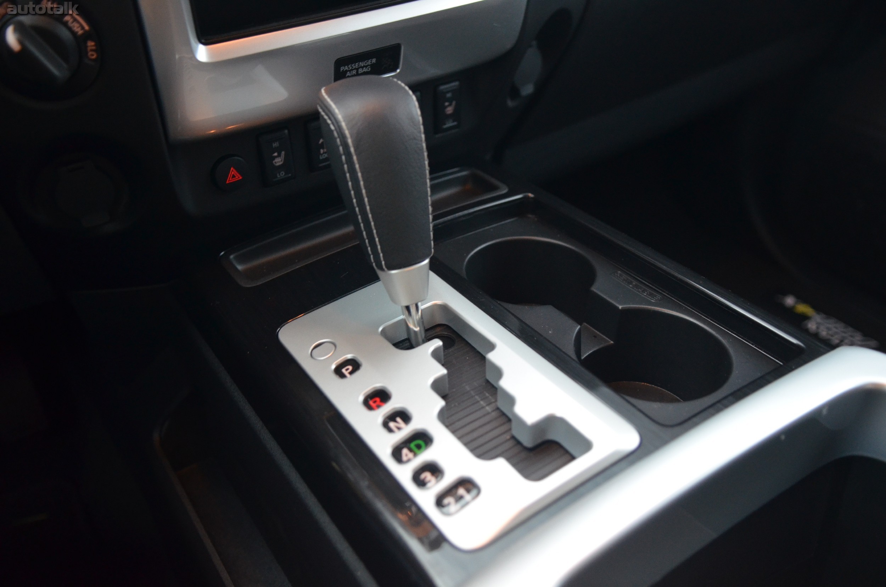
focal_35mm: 33
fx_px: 811
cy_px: 294
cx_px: 443
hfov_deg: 57.3
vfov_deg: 39.8
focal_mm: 22
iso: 1600
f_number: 2.8
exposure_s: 1/15
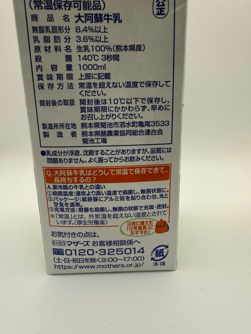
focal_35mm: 24
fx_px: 232
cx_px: 126
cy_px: 167
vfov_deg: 71.6
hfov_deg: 56.8
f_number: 2.2
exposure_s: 1/99
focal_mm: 2.22
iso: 80
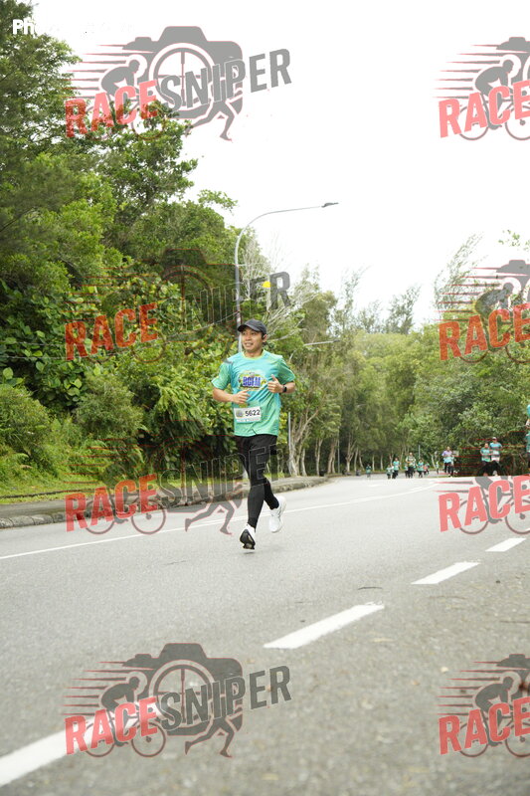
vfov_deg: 35.1
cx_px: 265
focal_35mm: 57
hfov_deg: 23.8
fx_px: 1259
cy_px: 398
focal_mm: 38
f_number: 2.8
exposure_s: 1/1000
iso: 4000
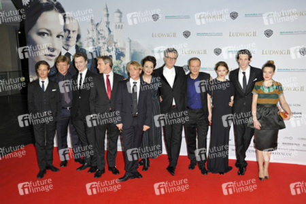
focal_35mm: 35
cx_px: 153
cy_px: 102
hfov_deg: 54.4
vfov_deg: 37.9
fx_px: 297
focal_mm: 35
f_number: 6.3
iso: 500
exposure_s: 1/160
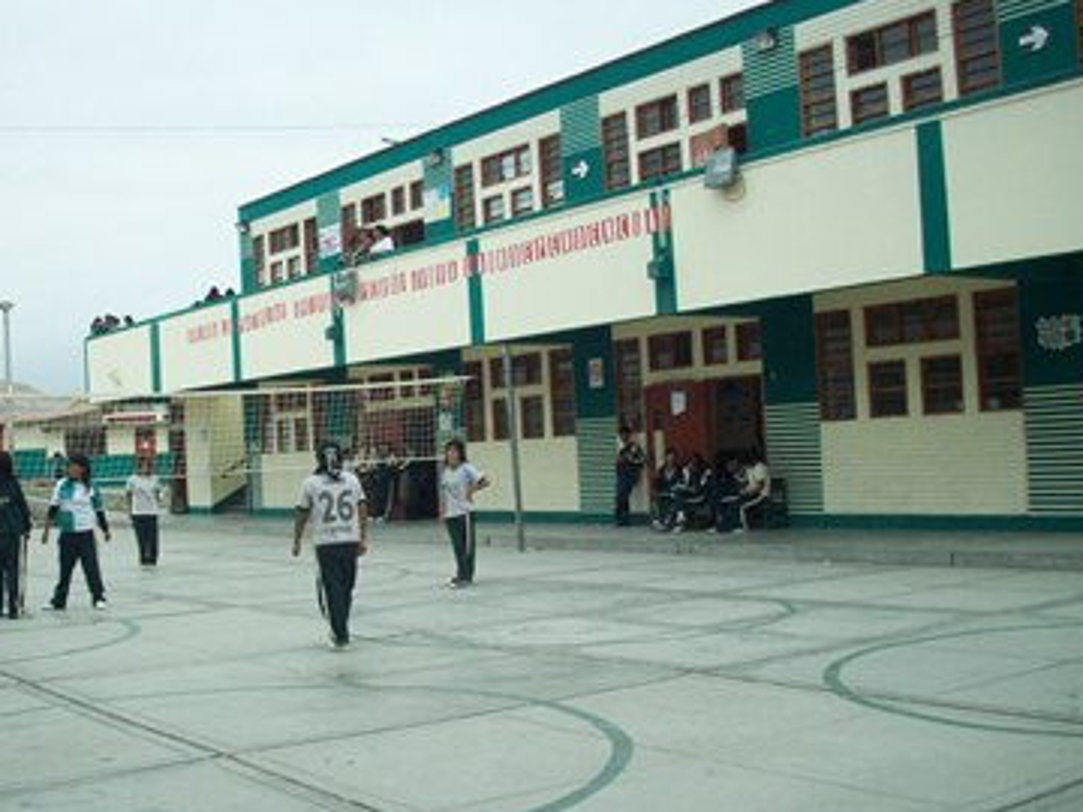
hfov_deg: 41.0
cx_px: 430
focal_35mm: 46
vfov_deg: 31.5
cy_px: 433
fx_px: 1439
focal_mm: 6.2
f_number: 5.6
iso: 80
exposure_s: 1/387
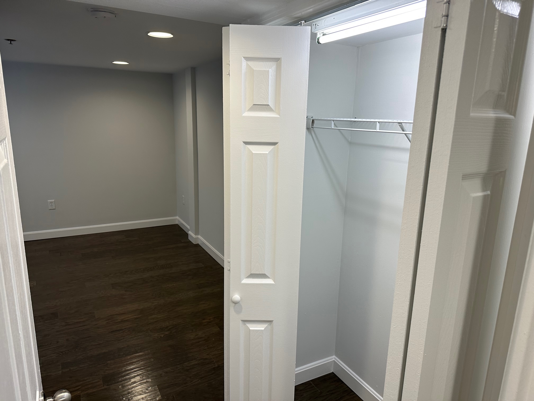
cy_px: 200
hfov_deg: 71.6
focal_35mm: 24
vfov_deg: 56.8
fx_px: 370
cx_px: 267
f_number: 1.78
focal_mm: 6.86
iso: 125
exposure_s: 1/120
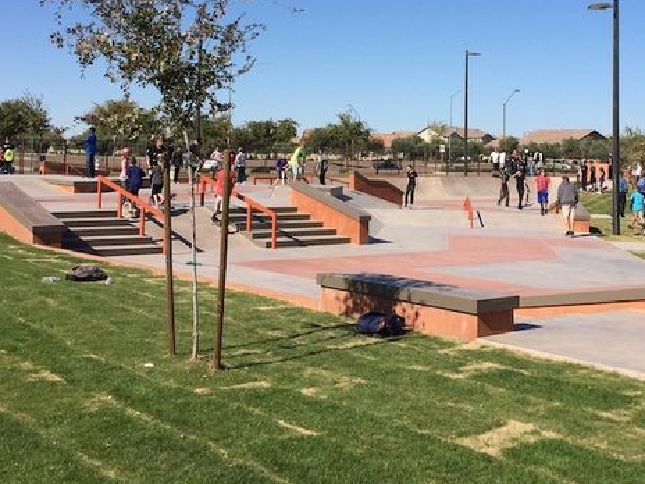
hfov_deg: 38.1
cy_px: 102
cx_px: 368
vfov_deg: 28.5
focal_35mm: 50
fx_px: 932
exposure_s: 1/2825
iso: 32
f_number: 2.2
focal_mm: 4.15
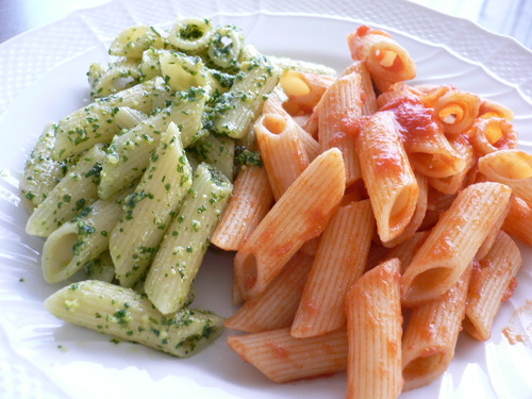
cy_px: 200
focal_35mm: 35
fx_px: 538
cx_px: 266
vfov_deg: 40.7
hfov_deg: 52.6
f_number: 2.8
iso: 100
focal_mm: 5.8
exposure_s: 1/13
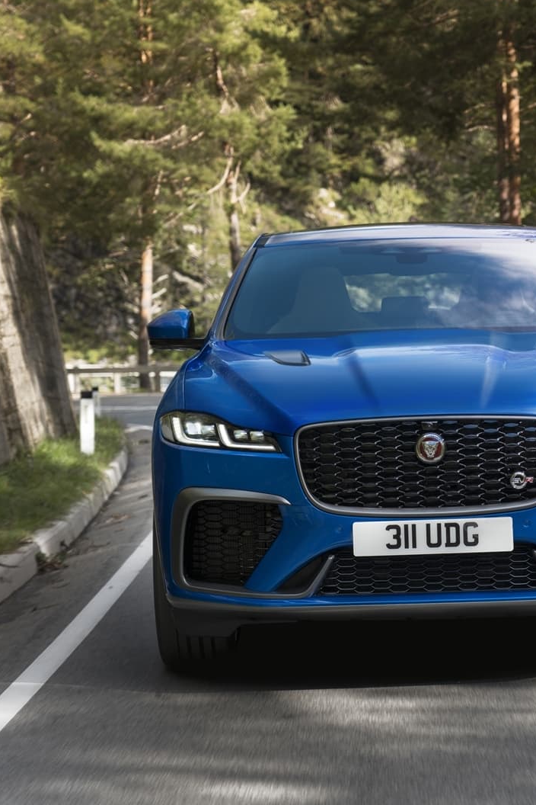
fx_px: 2233
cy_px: 401
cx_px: 411
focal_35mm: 100
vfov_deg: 20.4
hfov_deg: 13.6
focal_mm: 66
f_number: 4
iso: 100
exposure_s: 1/80
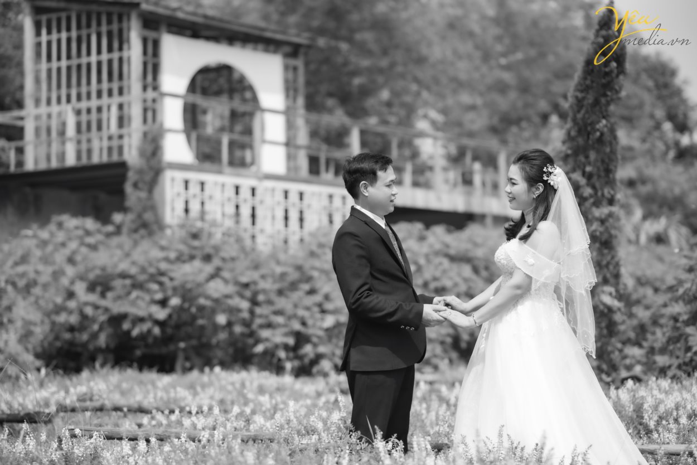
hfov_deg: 23.9
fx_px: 1646
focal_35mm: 85
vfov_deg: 16.1
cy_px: 232
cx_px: 348
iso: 100
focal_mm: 85
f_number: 2.5
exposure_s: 1/2500
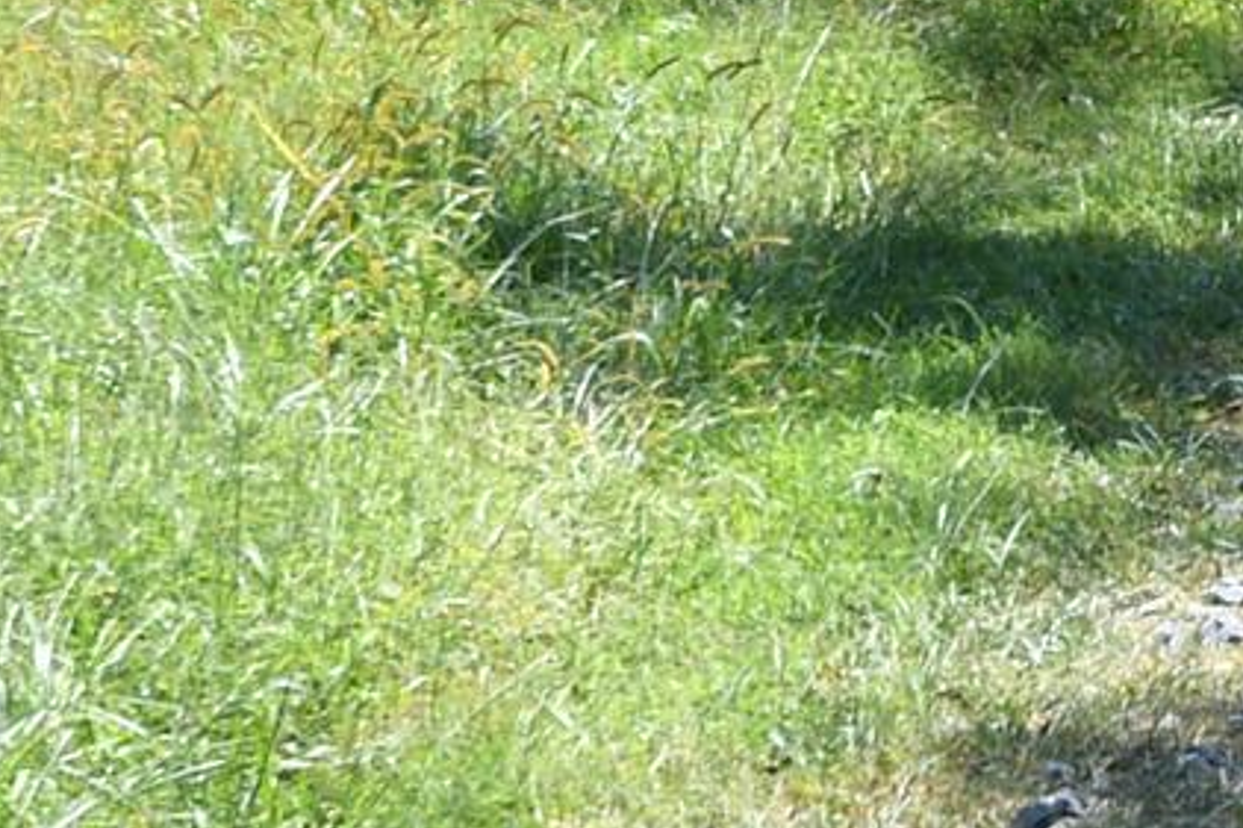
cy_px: -859
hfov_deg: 8.5
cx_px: 2191
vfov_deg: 5.7
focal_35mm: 233
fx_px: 8041
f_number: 5.6
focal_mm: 24
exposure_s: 1/125
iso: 100
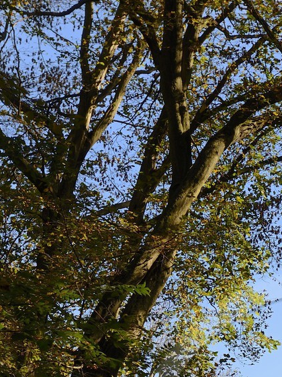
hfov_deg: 7.7
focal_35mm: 192
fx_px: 2086
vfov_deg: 10.1
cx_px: 334
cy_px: 477
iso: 200
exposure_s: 1/250
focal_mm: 70
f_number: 5.6
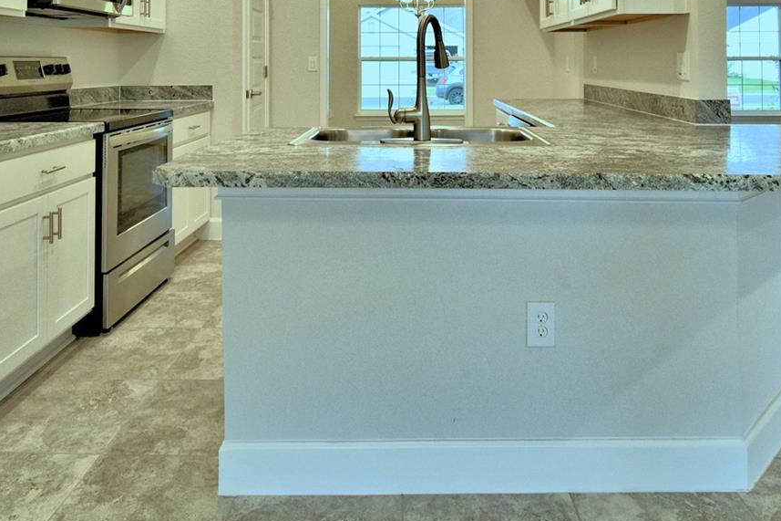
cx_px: 407
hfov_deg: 65.5
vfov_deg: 42.4
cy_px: 49
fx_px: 607
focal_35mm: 28
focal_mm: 10
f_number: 4.5
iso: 400
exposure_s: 1/50
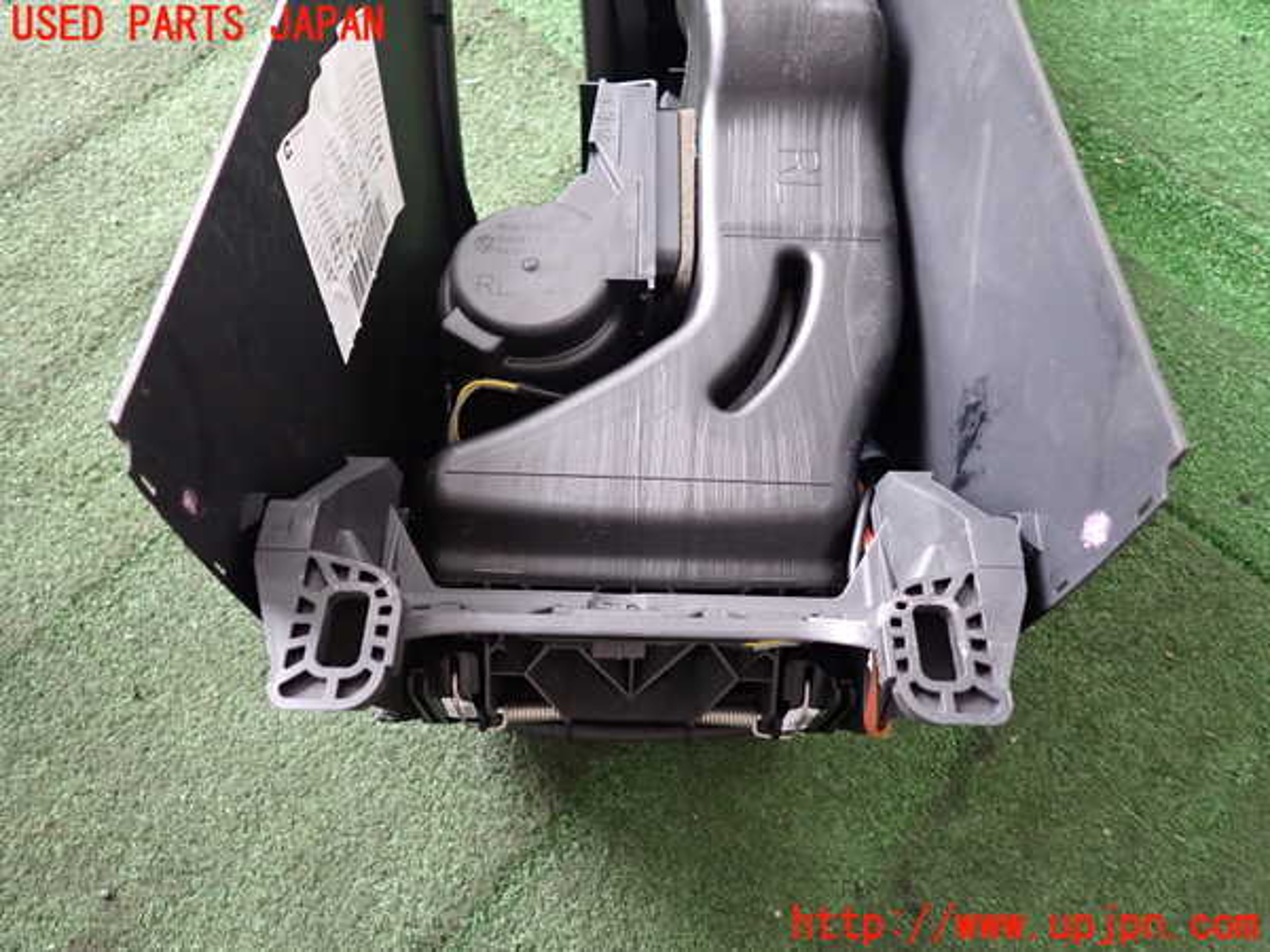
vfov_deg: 54.9
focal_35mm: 25
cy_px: 476
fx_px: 917
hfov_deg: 69.4
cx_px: 635
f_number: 2
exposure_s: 1/30
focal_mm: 4.5
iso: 500
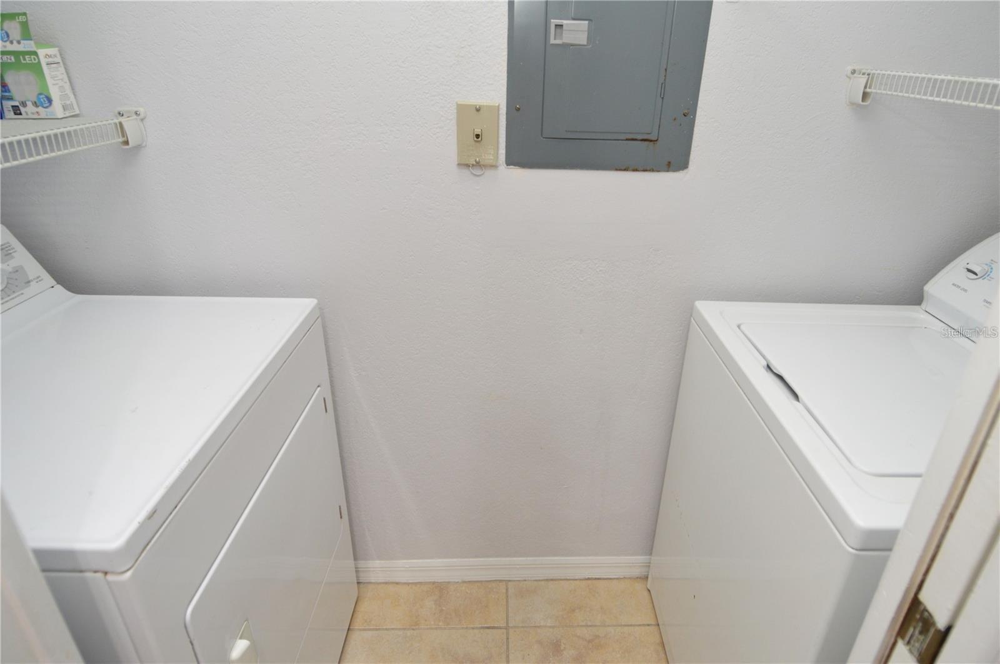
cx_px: 500
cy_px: 332
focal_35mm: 18
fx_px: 499
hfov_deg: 90.1
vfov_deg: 67.3
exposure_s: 1/60
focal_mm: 12
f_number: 4
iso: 400
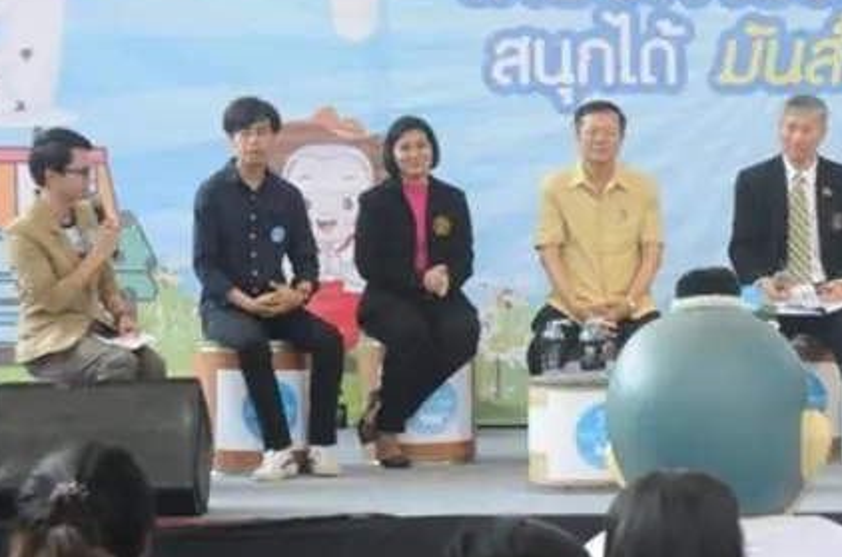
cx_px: 668
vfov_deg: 12.3
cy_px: 326
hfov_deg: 18.3
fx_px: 2589
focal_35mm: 111
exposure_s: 1/640
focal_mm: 40
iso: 1600
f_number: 5
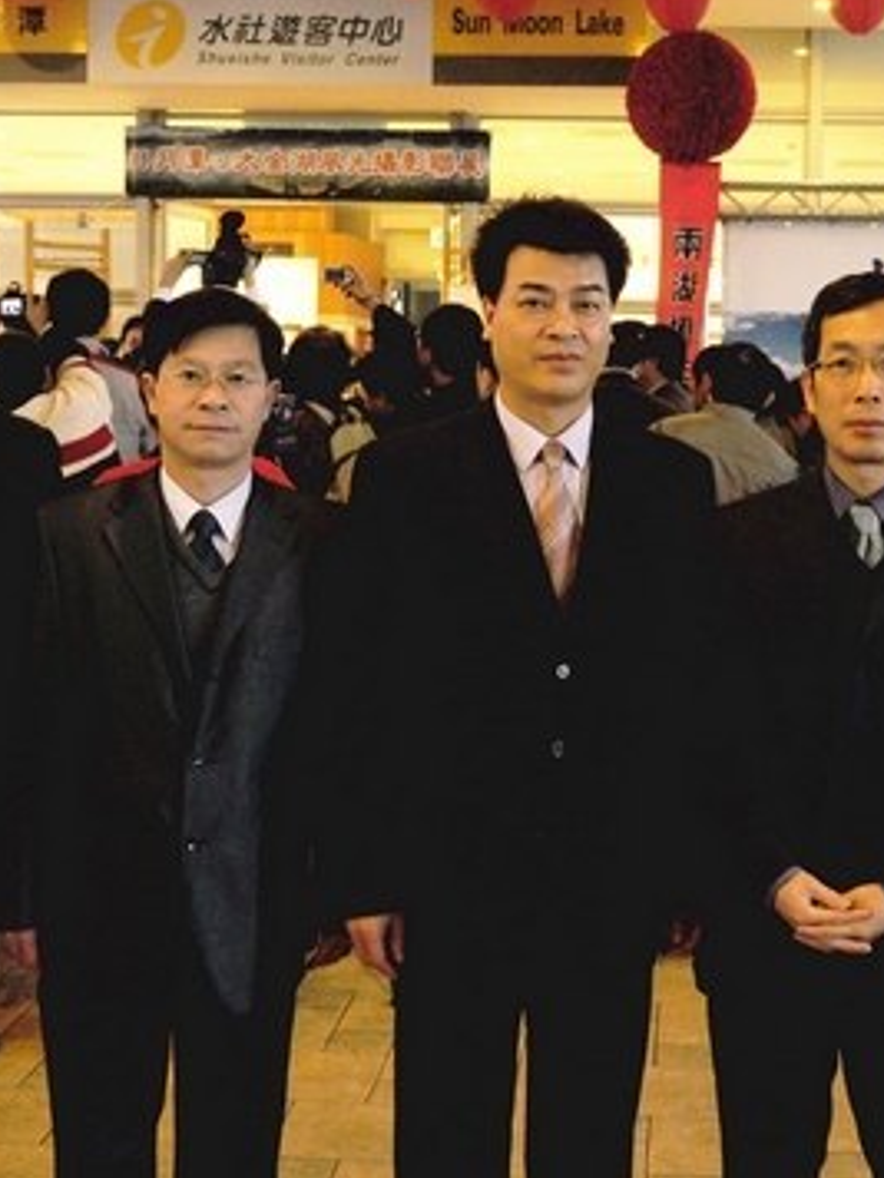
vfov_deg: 33.7
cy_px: 481
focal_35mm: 57
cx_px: 563
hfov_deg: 25.6
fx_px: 1941
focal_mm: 22
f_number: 4
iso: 200
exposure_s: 1/60
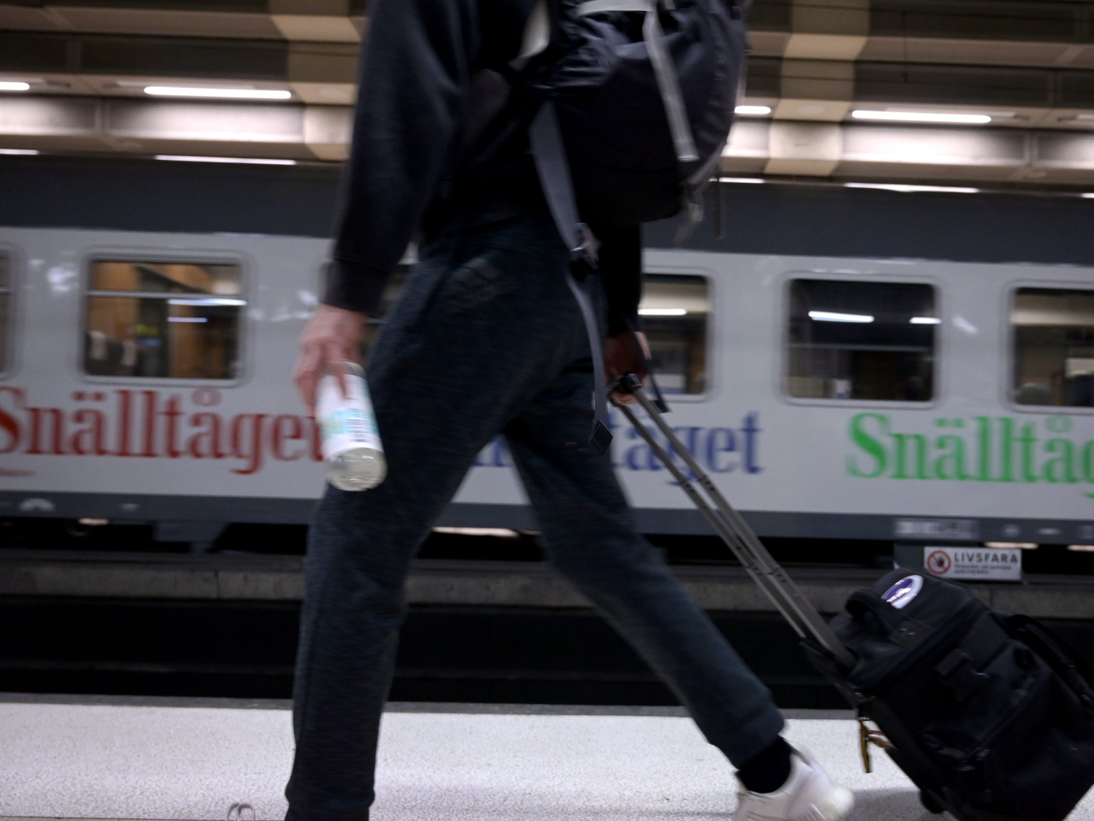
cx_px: 661
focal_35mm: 31
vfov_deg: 45.4
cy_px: 452
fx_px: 980
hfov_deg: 57.9
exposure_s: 1/125
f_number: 4
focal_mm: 24
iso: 1800
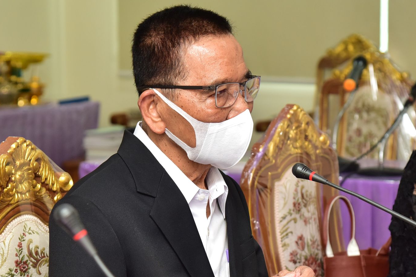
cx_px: 302
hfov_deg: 13.0
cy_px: 164
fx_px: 1826
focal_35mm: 158
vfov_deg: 8.7
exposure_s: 1/100
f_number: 5.6
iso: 1000
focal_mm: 86
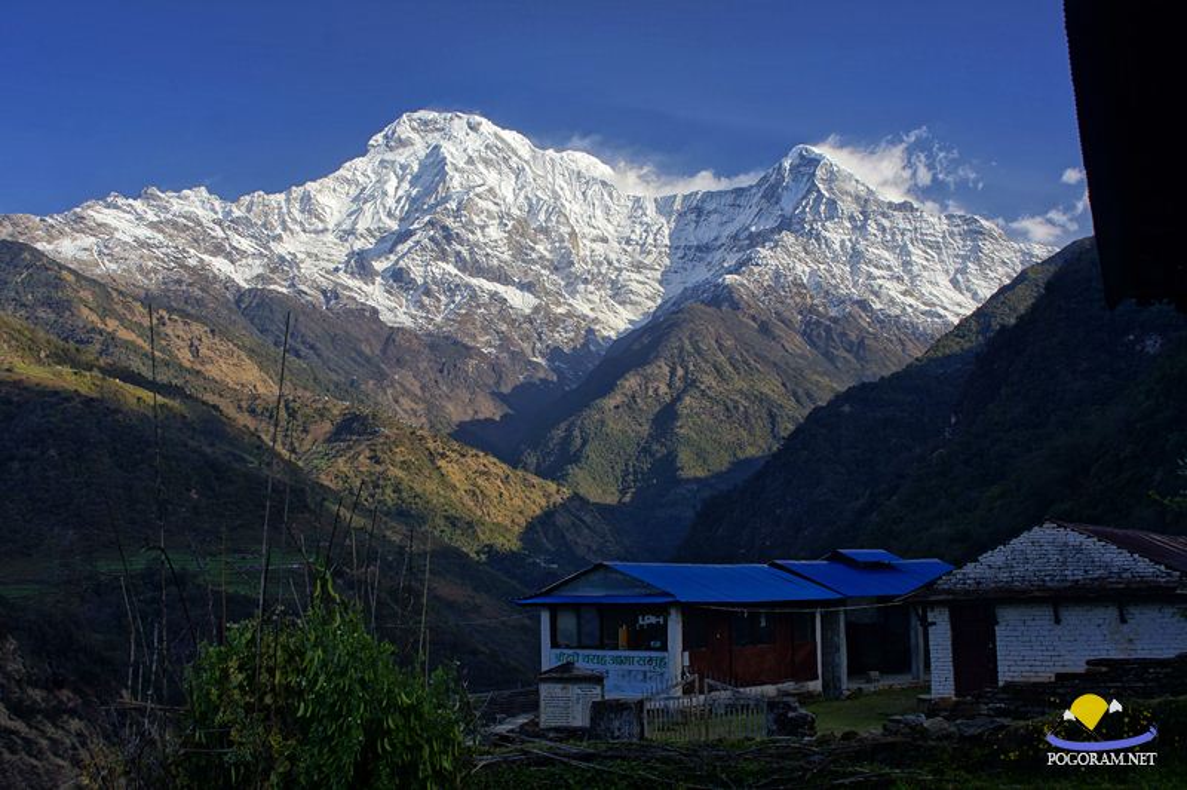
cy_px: 395
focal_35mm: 42
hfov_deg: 46.4
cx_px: 594
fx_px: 1384
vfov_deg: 31.8
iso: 100
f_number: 7.1
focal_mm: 28
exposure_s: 1/100
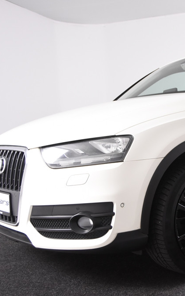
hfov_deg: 24.3
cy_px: 148
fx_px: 411
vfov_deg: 39.6
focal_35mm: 51
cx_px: 180
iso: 1600
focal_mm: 22
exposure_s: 1/60
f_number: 4
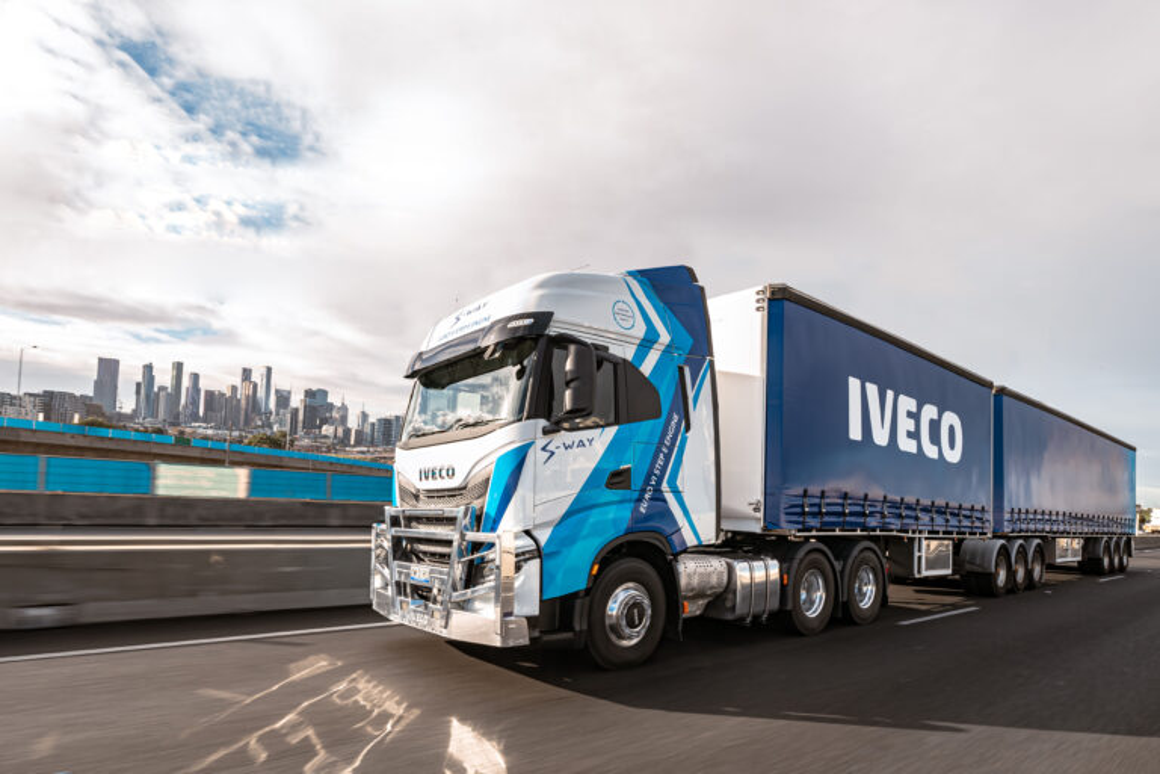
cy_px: 387
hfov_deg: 90.0
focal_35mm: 18
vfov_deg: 67.4
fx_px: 580
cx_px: 580
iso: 800
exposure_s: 1/100
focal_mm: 12
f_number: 7.1
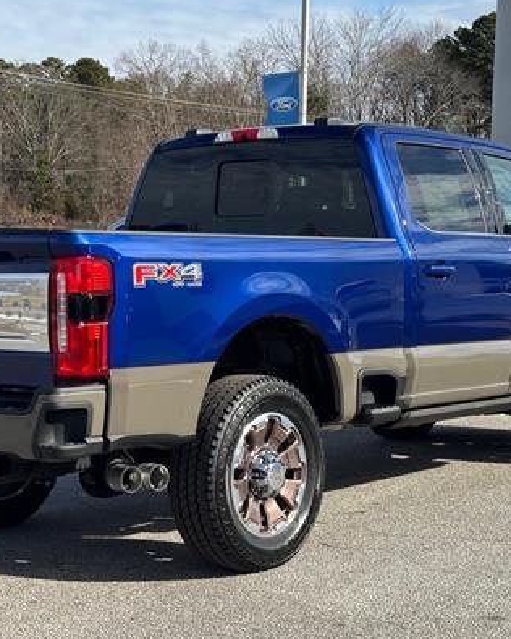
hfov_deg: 20.1
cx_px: 212
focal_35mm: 76
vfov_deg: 25.1
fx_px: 1437
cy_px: 315
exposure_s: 1/2959
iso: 64
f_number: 1.78
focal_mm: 6.76
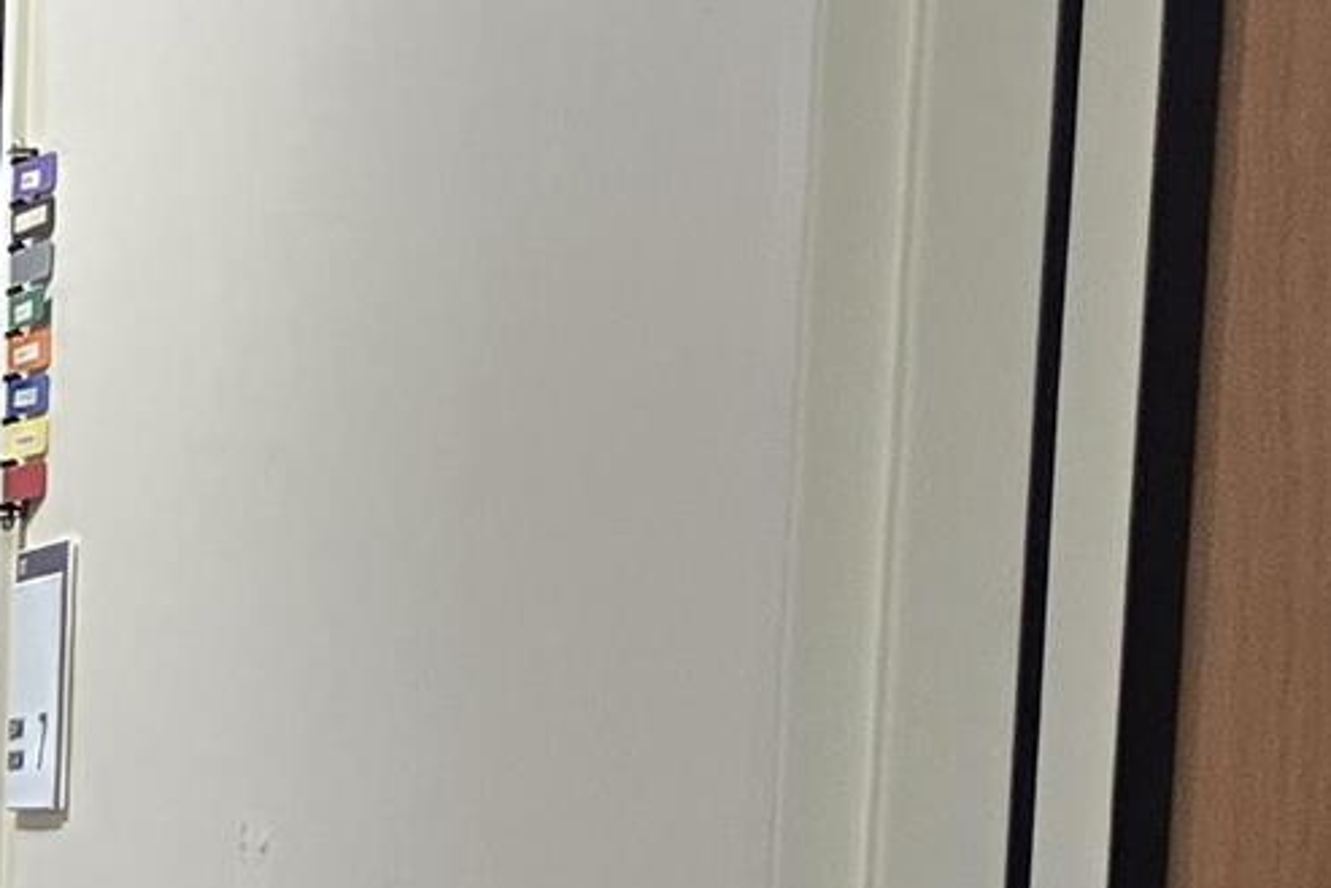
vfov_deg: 8.8
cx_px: -1096
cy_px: 1663
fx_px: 5510
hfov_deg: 12.5
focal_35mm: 149
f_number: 1.7
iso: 200
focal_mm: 6.3
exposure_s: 1/120
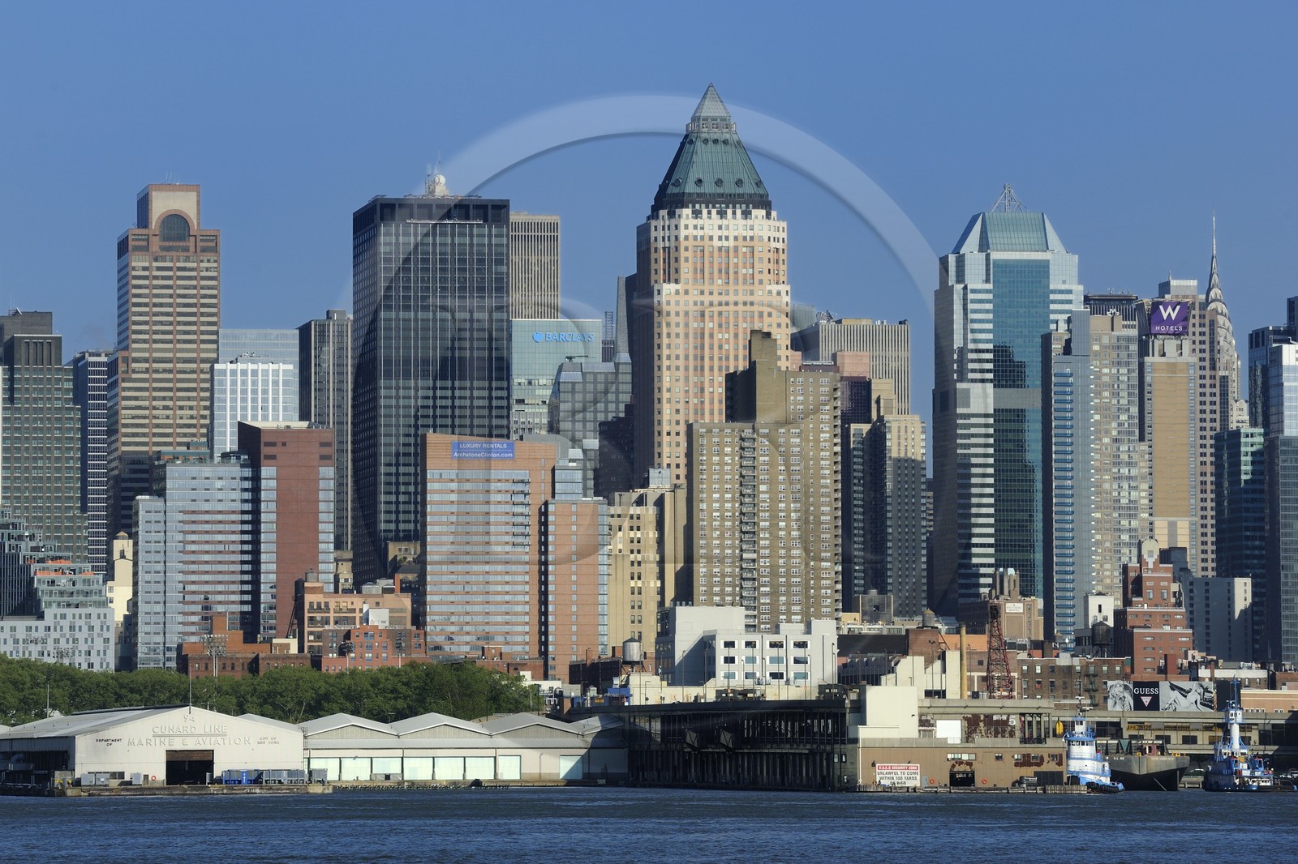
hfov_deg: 12.8
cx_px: 649
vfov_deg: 8.6
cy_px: 432
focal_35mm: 160
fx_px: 5767
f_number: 9
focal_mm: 160
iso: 200
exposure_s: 1/500
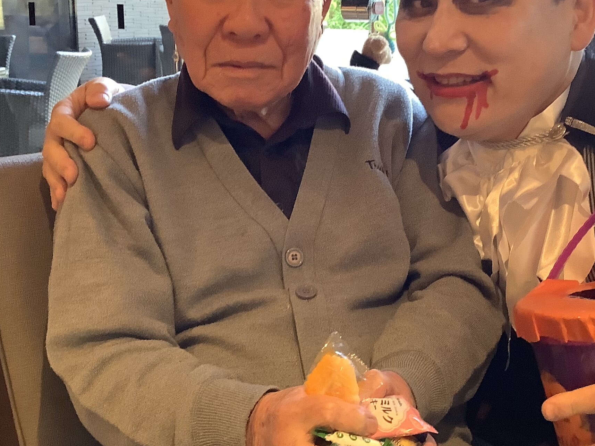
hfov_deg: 32.6
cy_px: 161
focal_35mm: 59
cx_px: 347
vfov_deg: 24.7
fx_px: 1014
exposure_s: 1/60
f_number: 2.4
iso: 250
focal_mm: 3.3
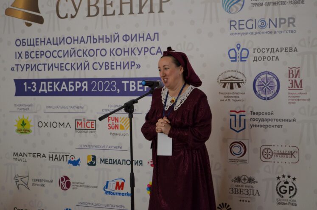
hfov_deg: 24.7
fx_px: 725
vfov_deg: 16.5
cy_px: 105
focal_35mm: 82
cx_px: 158
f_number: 5.6
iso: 1250
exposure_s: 1/30
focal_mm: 55
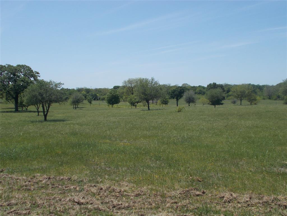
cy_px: 108
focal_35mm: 39
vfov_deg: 36.8
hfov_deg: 47.9
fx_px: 323
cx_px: 144
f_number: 9.8
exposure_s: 1/160
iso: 80
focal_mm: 6.9
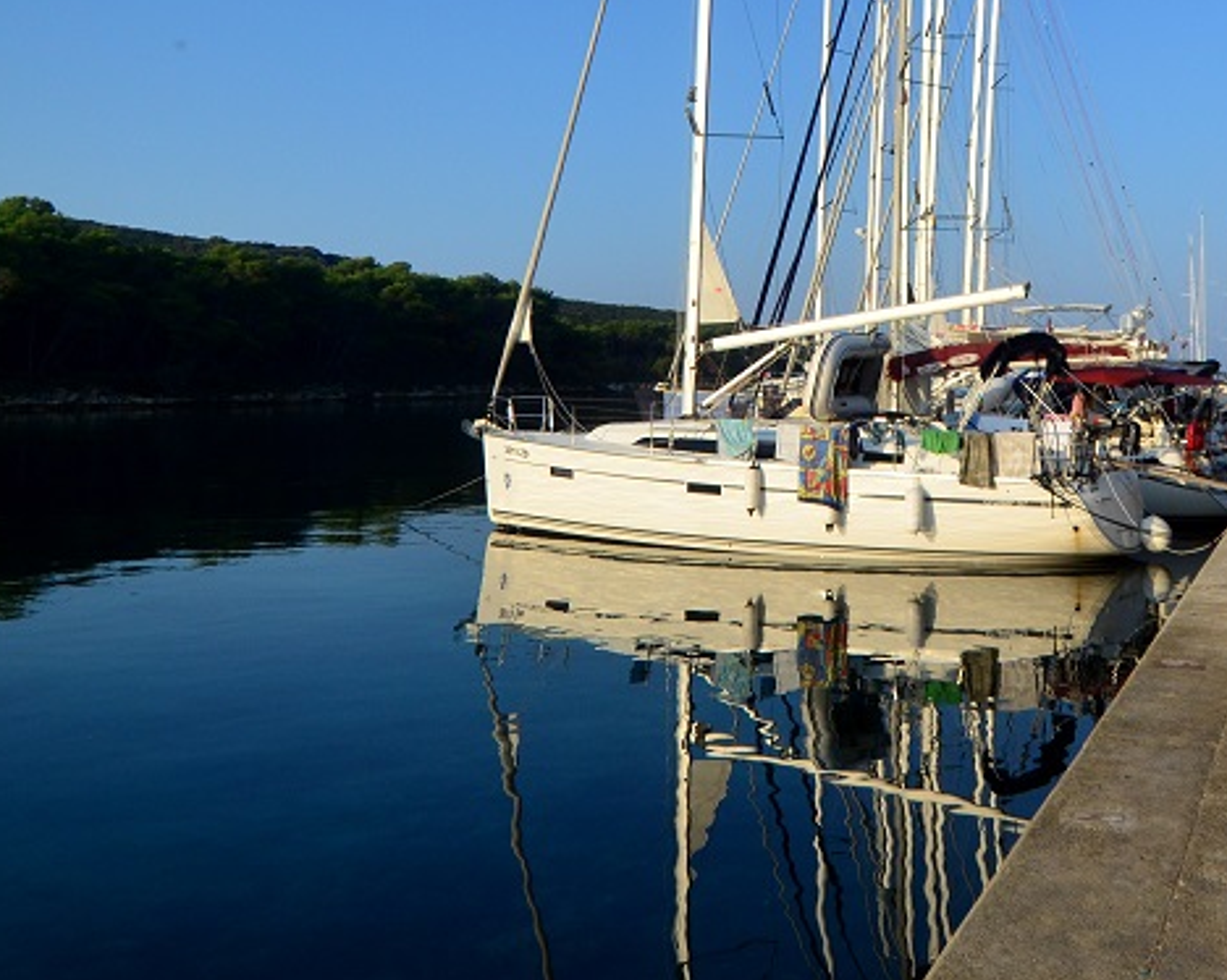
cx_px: 898
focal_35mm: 36
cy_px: 179
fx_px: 1307
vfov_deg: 39.3
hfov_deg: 48.6
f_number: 4
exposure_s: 1/4000
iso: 400
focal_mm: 12
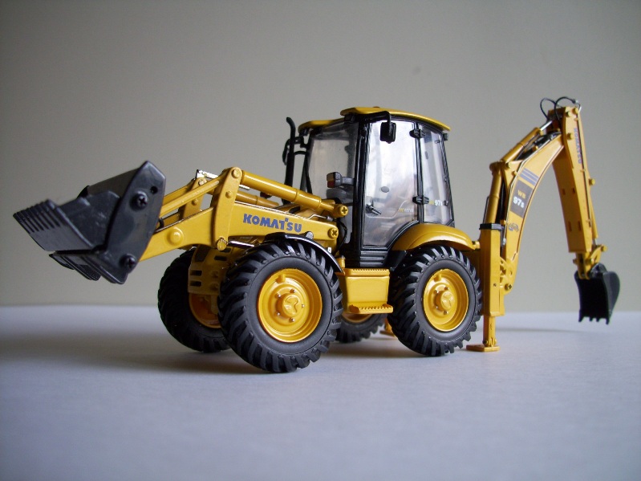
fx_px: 629
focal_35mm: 34
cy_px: 240
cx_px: 320
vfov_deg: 41.8
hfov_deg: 54.0
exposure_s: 1/40
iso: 80
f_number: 2.9
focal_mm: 5.7
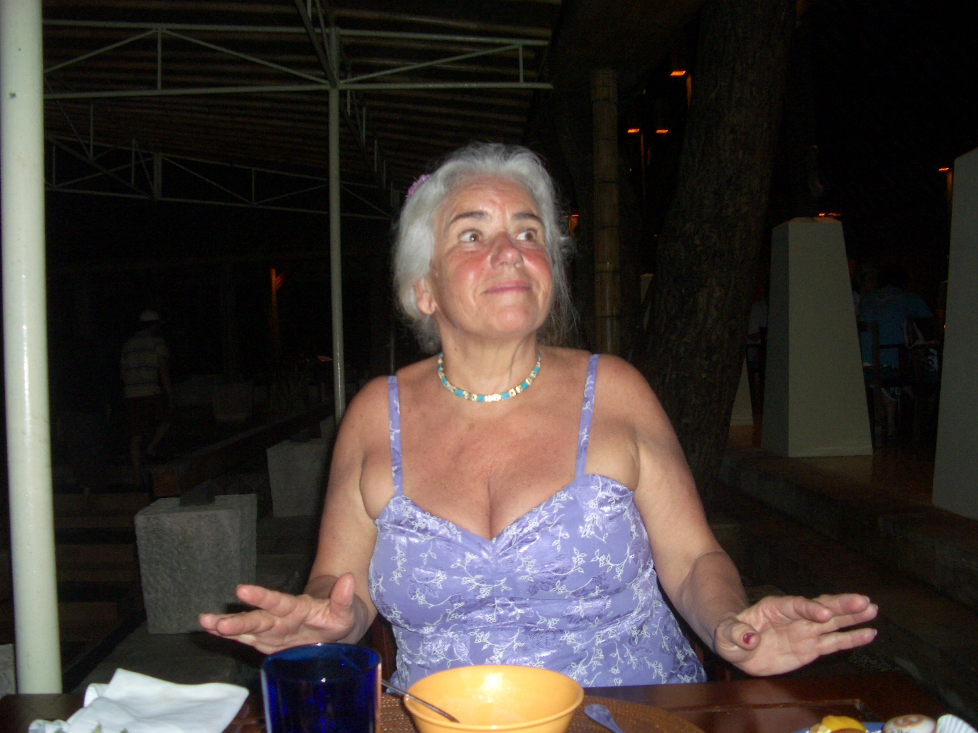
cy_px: 366
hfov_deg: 52.6
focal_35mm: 35
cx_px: 489
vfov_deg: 40.7
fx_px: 989
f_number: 2.6
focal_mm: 5.8
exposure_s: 1/60
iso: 100
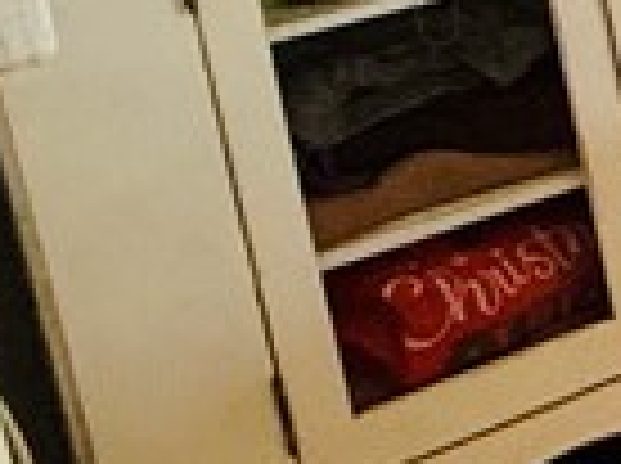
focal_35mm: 104
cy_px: -432
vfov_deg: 12.6
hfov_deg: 9.3
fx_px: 1862
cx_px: 2236
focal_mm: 2.22
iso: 200
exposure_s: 1/60
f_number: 2.2
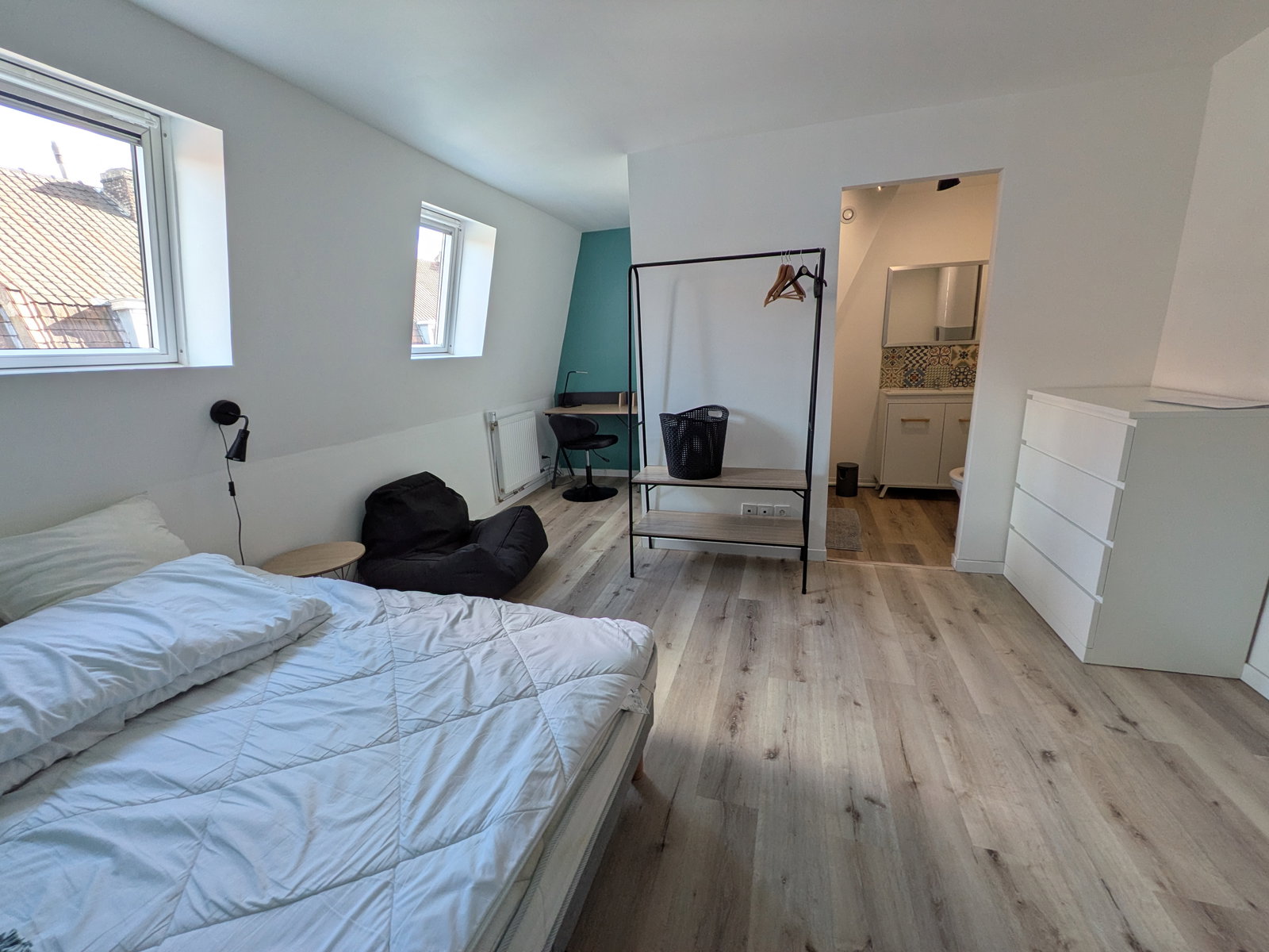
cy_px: 476
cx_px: 634
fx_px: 513
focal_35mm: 14
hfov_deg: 102.1
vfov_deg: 85.7
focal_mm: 1.83
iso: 84
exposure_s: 1/100
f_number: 2.2
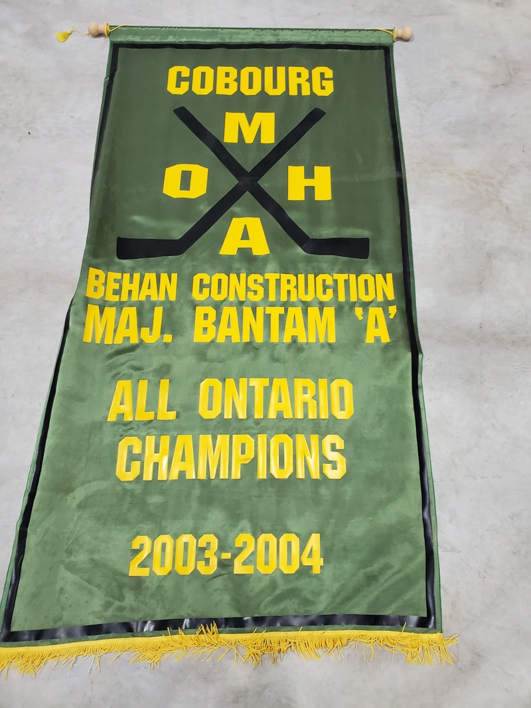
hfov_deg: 53.1
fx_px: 532
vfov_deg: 67.3
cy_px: 354
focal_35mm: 26
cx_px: 266
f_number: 2.4
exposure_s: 1/40
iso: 250
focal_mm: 4.3
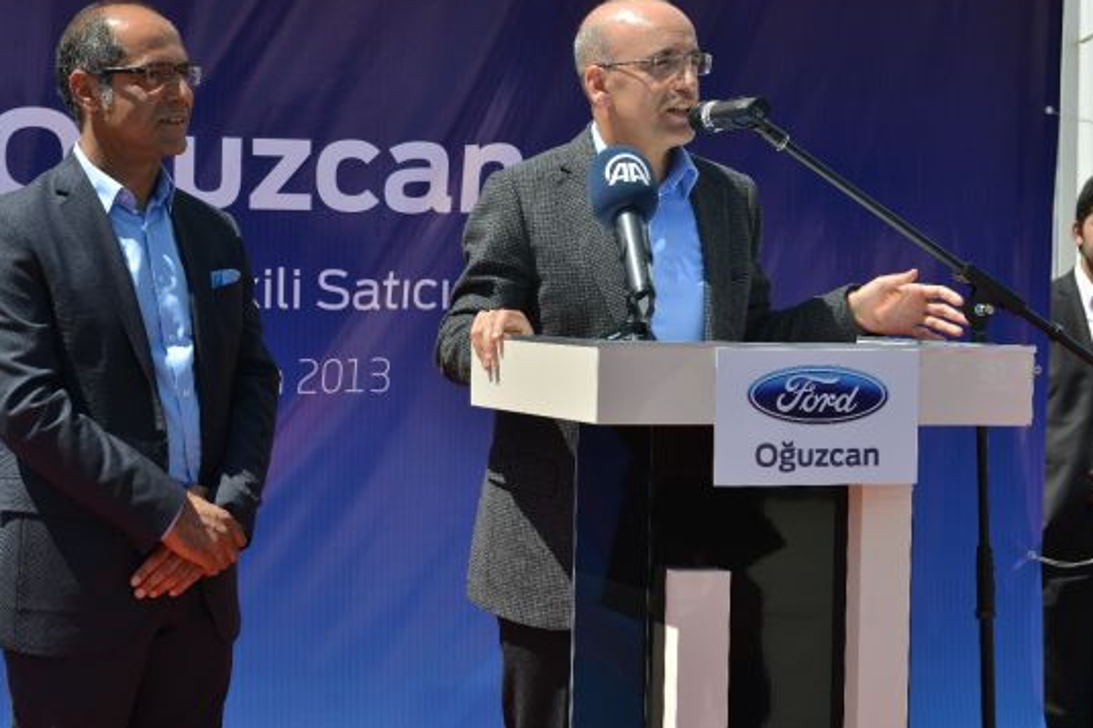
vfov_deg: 16.0
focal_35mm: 85
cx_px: 432
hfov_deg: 23.9
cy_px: 288
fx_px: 2580
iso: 100
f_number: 11
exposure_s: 1/200
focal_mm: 70
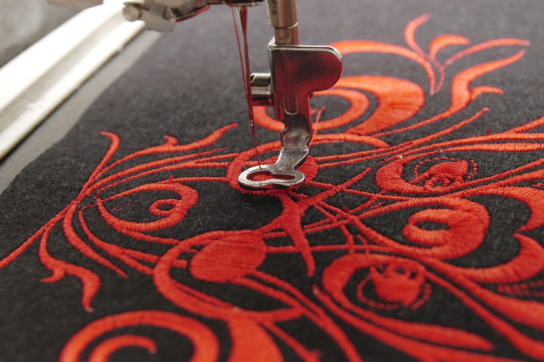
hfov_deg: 21.9
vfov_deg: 14.7
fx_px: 1404
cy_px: 181
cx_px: 272
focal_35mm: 93
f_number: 8
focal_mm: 62
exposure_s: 1/60
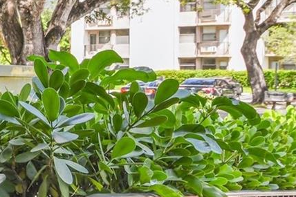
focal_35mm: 91
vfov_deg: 15.0
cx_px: -322
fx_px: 748
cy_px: 83
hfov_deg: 16.3
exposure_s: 1/125
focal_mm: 19
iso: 400
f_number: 8
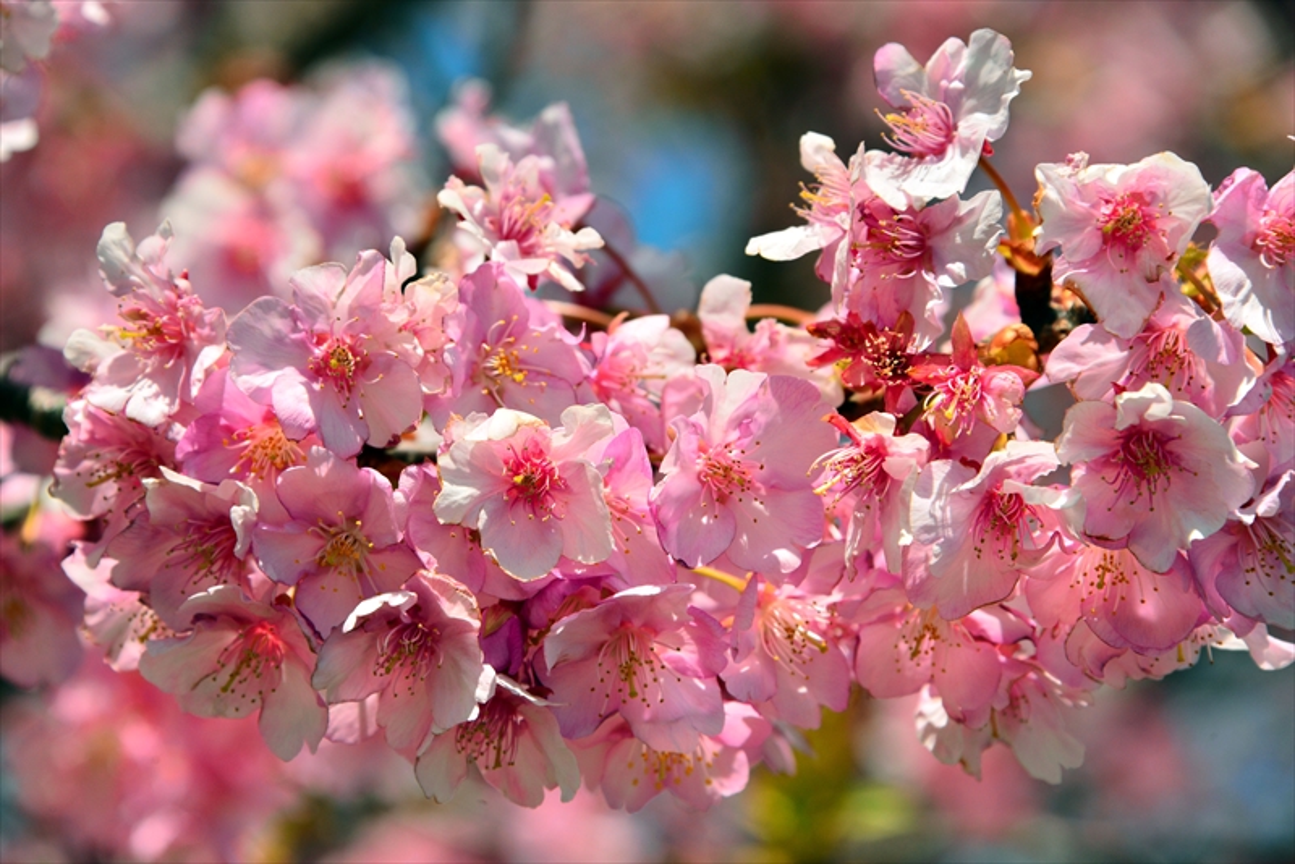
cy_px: 432
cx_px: 648
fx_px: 10795
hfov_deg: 6.9
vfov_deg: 4.6
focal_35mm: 300
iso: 400
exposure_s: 1/1000
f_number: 10
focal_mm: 300
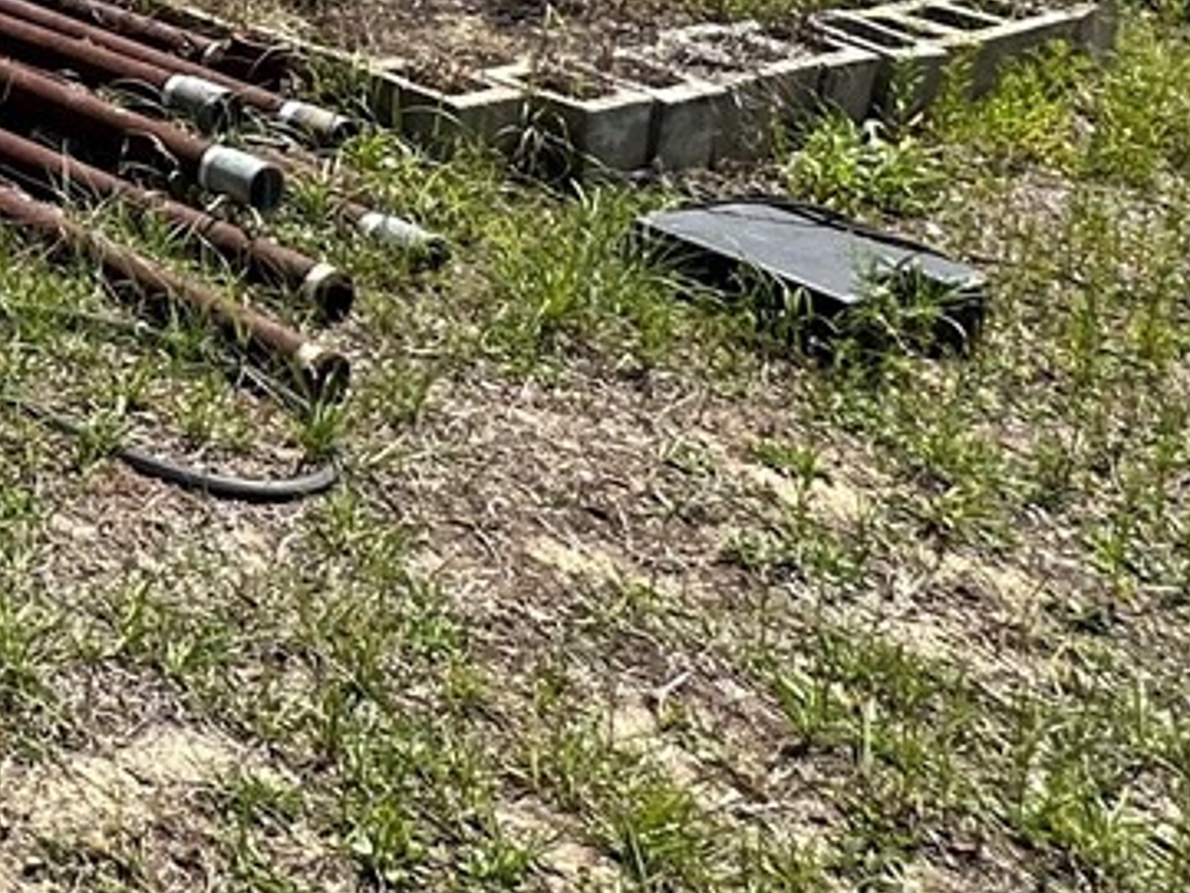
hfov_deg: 22.4
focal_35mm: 62
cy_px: -514
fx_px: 2132
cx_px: -808
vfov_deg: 19.9
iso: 40
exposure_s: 1/1435
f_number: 2.2
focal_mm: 2.22
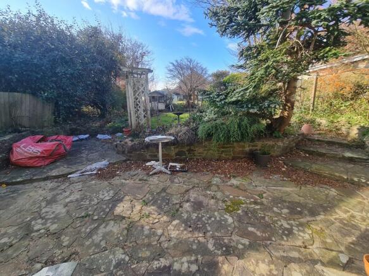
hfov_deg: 106.2
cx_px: 184
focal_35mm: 13
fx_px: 139
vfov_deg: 89.9
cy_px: 138
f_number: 2.2
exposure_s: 1/514
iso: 64
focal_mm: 2.2
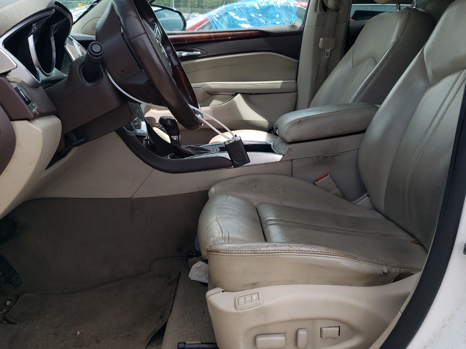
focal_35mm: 33
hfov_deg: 55.4
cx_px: 228
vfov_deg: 42.8
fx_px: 444
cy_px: 146
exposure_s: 1/909
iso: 50
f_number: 1.5
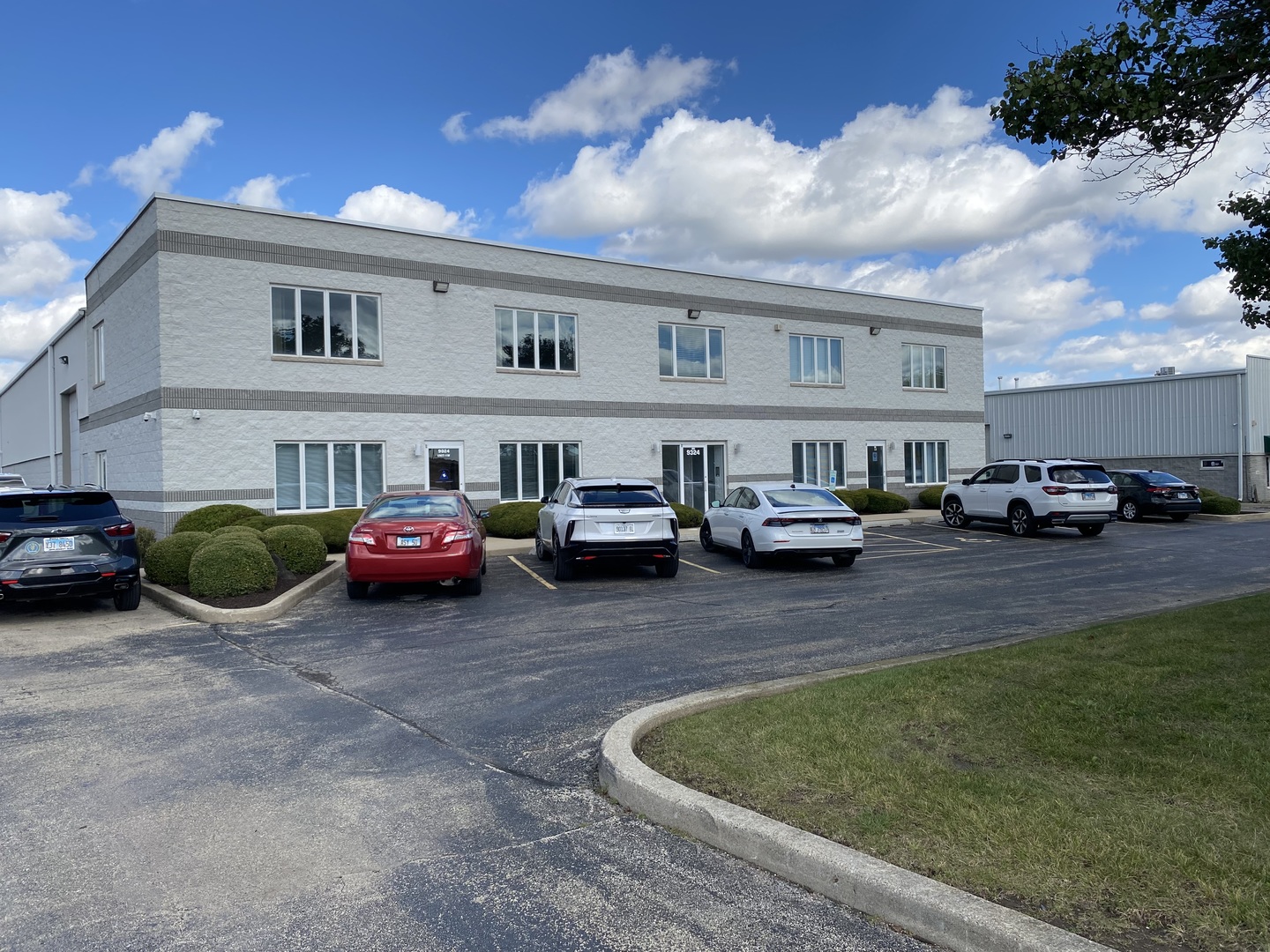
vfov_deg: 53.1
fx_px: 954
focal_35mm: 26
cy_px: 476
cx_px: 635
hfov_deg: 67.3
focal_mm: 4.25
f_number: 1.8
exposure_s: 1/2222
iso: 32
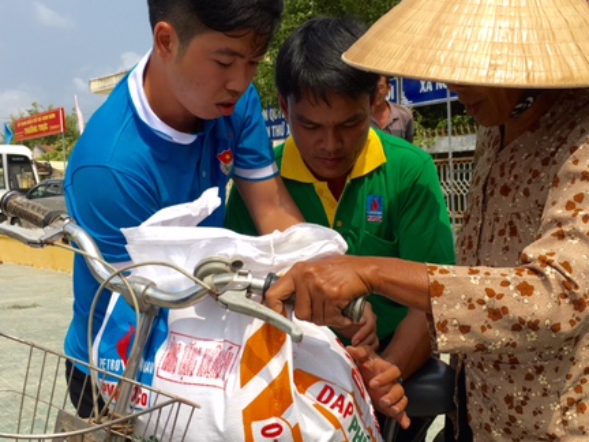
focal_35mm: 43
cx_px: 297
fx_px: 732
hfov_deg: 43.9
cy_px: 255
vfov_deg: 33.5
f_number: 2.2
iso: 25
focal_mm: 4.15
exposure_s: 1/1672
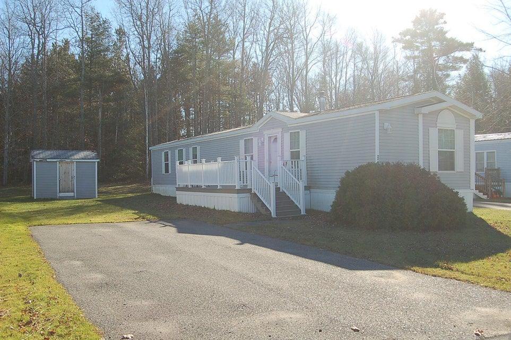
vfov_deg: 36.8
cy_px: 170
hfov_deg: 53.2
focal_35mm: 36
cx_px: 256
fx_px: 510
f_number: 8
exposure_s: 1/250
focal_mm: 24
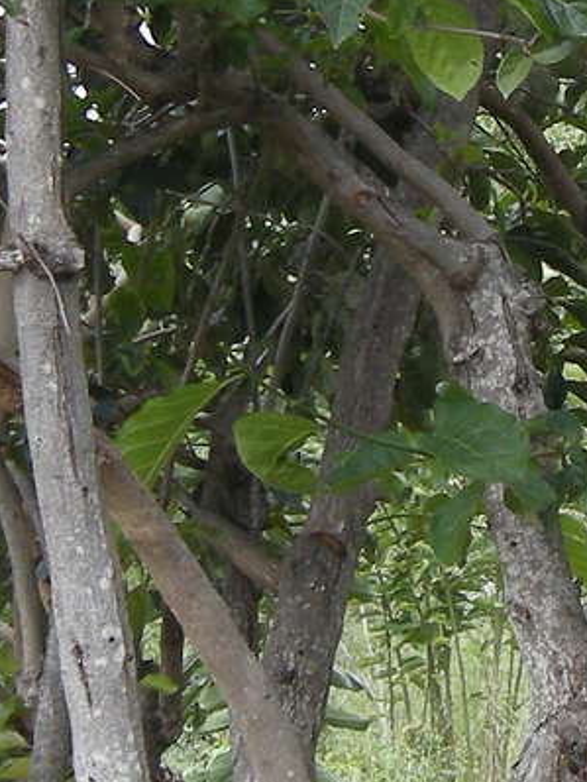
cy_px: 248
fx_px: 4766
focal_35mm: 211
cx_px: 569
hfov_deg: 7.0
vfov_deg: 9.4
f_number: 3.8
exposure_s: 1/104
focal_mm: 7.5
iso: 64
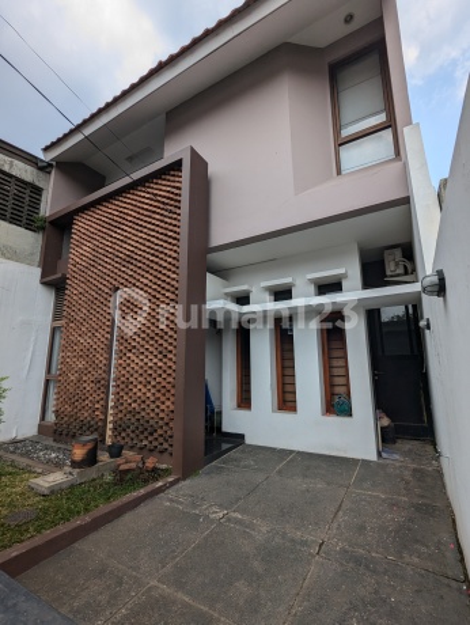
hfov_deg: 78.2
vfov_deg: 94.4
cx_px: 235
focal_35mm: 16
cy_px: 312
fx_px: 289
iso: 34
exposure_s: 1/981
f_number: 2.2
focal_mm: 2.35
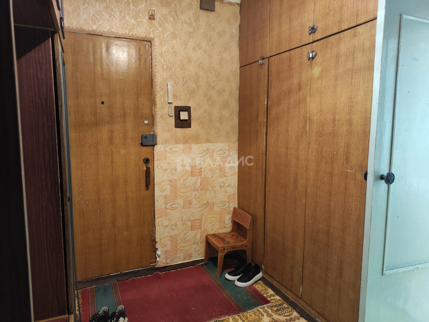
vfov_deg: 56.8
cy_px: 161
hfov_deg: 71.6
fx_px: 297
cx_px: 214
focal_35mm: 24
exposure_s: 1/25
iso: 604
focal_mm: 5.59
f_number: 1.88
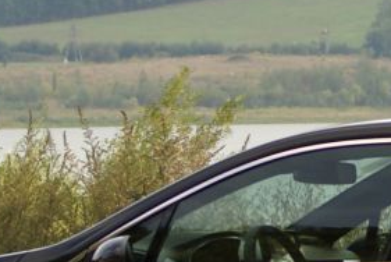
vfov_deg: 2.3
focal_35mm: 601
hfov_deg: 3.4
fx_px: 6531
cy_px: 59
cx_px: 558
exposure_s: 1/125
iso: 100
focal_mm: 75
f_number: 5.6
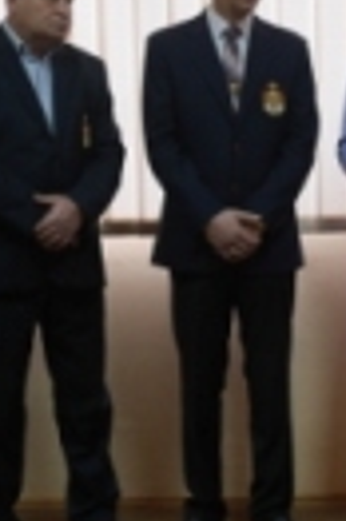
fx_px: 1590
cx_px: 145
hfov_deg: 12.4
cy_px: 276
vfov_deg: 18.6
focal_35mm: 110
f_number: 1.7
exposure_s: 1/60
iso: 200
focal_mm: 20
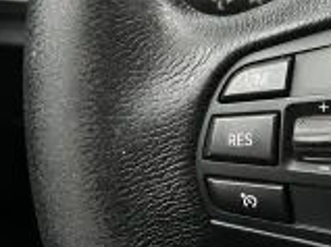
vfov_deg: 24.3
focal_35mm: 59
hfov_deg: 30.3
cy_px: 44
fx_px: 564
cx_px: 337
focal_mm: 5.7
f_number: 1.5
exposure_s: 1/53
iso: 160
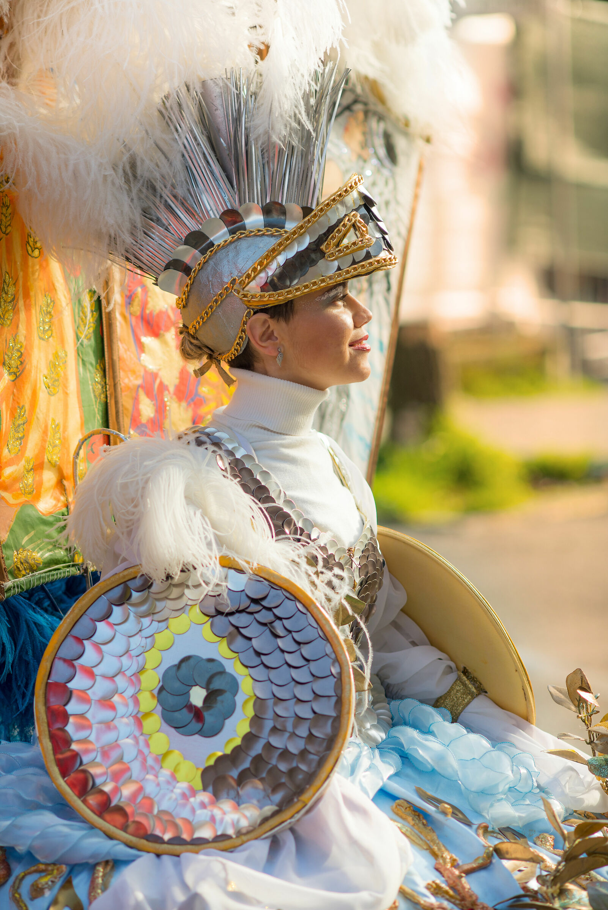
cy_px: 455
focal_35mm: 135
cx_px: 304
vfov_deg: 15.2
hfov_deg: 10.2
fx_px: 3417
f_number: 3.2
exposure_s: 1/1250
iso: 200
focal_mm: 135
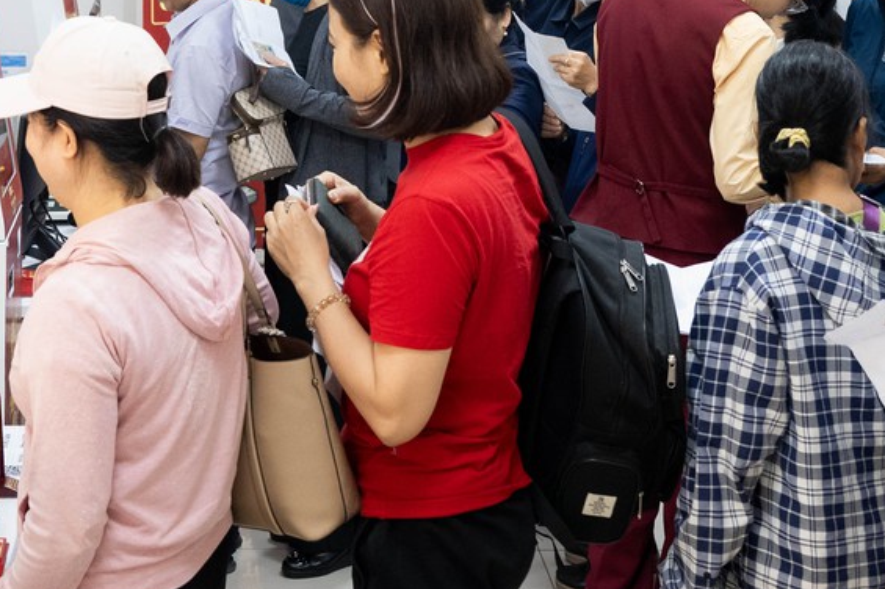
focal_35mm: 85
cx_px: 331
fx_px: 2088
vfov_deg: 15.6
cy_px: -76
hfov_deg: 23.9
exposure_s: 1/200
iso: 1600
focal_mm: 24
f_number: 3.2
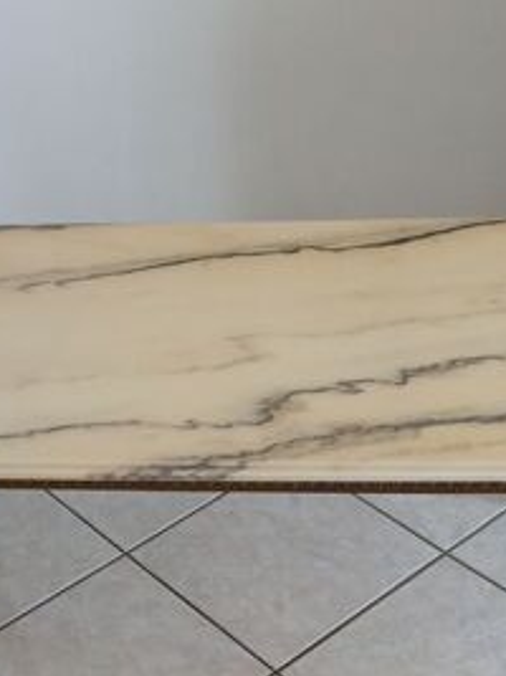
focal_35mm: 60
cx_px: 253
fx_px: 1170
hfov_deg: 24.4
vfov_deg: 30.0
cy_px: 679
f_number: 1.8
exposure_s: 1/33.3
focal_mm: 4.6
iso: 200
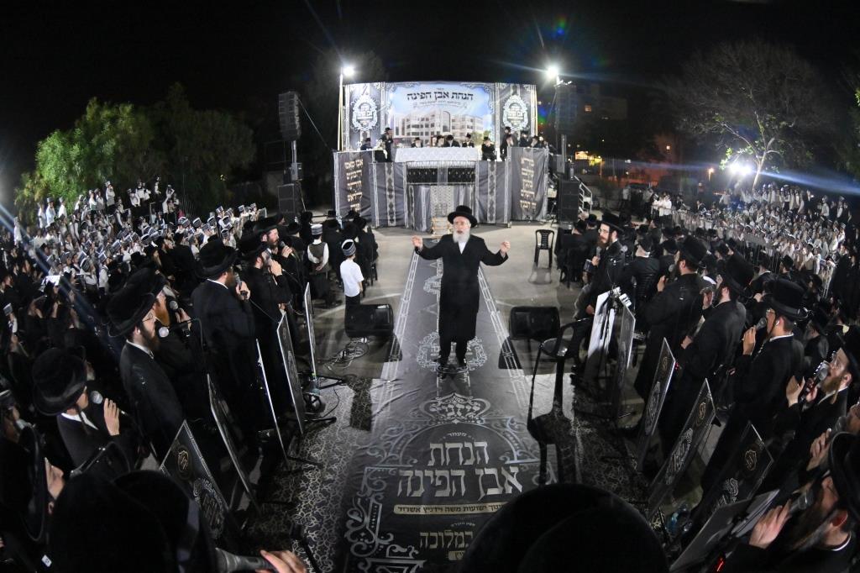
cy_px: 286
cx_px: 430
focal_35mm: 15
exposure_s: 1/200
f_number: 2.8
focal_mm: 10.5
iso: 1600
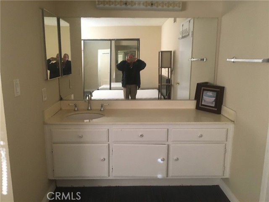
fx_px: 225
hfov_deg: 61.7
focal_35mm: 29
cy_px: 101
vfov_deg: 48.2
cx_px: 134
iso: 200
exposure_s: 1/24
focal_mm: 4.15
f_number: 2.2
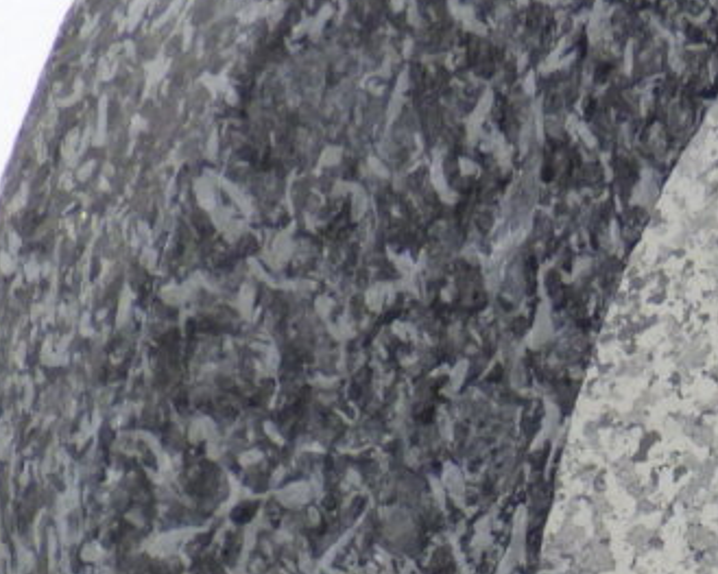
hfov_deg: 8.0
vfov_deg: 6.4
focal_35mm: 239
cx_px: 912
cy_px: 683
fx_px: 5077
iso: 125
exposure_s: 1/40
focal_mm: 7.5
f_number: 4.2
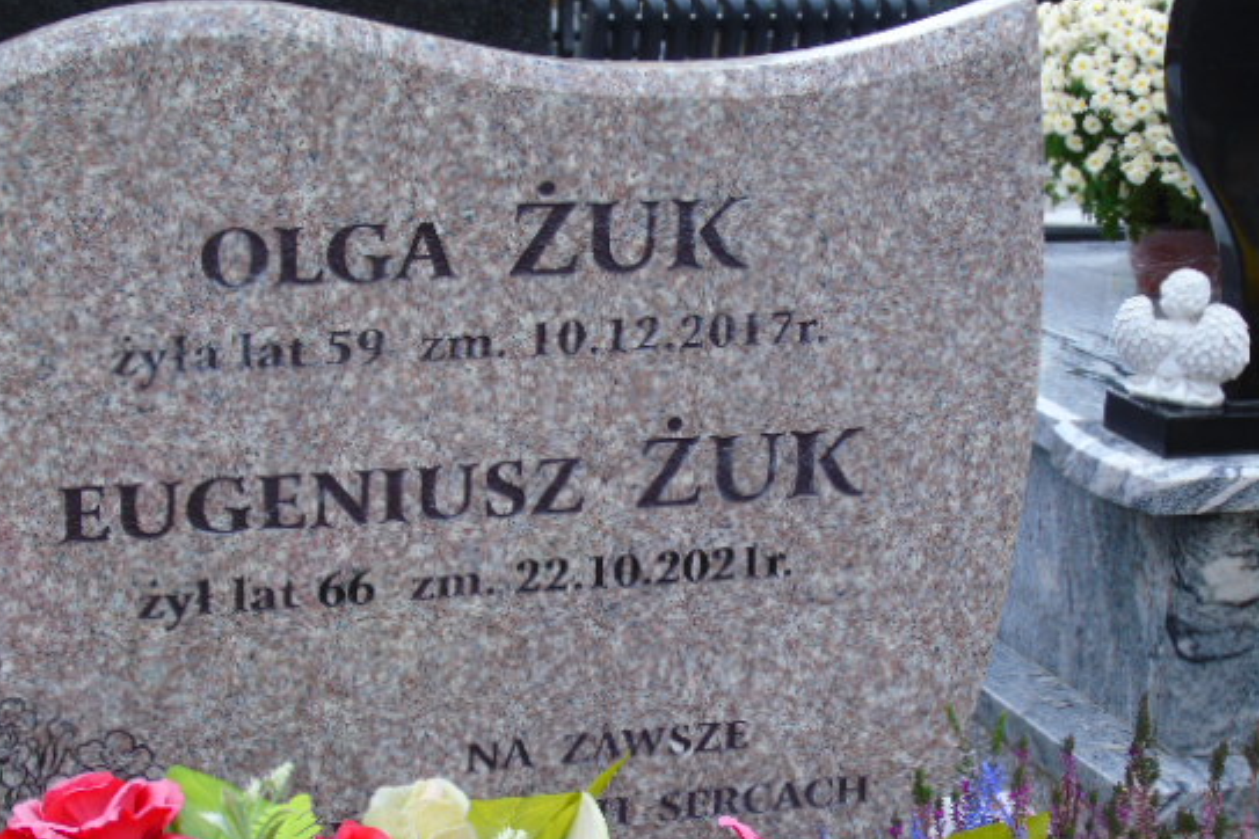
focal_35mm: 87
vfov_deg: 15.7
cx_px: 519
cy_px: 533
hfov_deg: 23.4
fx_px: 3042
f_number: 4.7
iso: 80
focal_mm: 13
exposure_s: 1/30
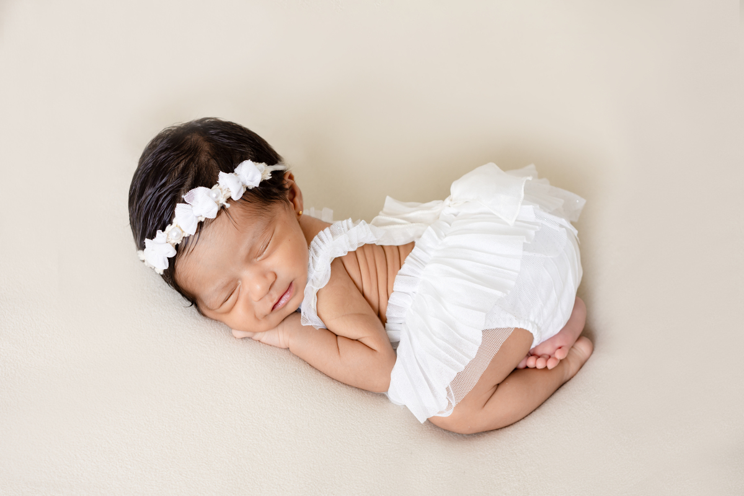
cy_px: 248
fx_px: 1550
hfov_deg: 27.0
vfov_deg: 18.2
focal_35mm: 75
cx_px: 372
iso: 100
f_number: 3.5
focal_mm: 50
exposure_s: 1/200
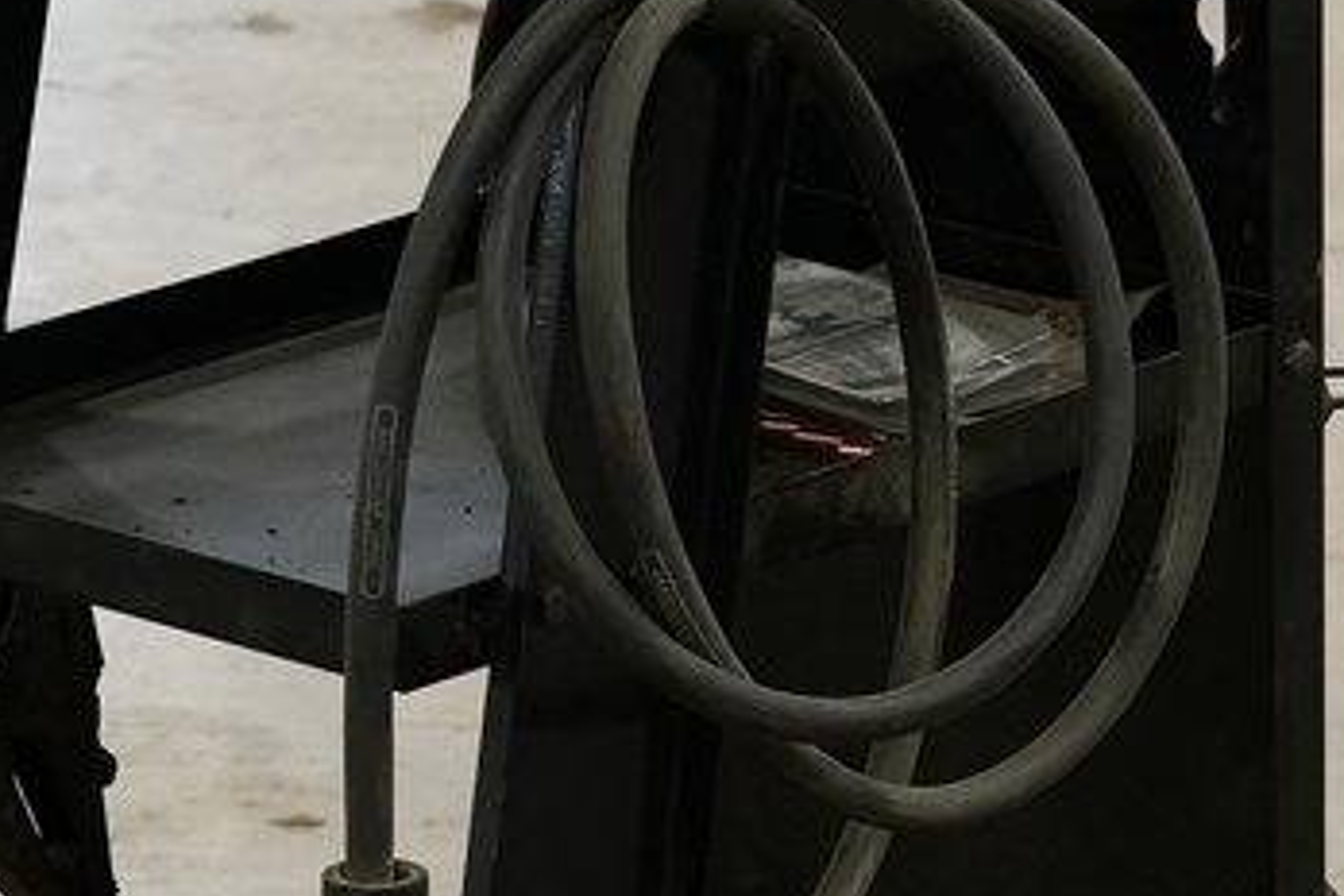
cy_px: 218
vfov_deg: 5.6
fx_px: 9201
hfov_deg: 8.3
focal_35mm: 246
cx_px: 427
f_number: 7.1
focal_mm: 50.3
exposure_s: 1/80
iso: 1600
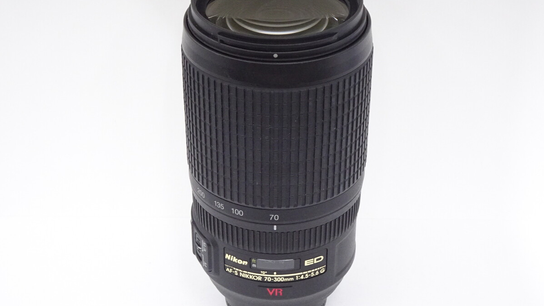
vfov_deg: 17.2
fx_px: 1010
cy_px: 144
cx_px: 273
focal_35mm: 70
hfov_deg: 30.2
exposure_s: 1/80
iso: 640
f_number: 4.5
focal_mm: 10.95
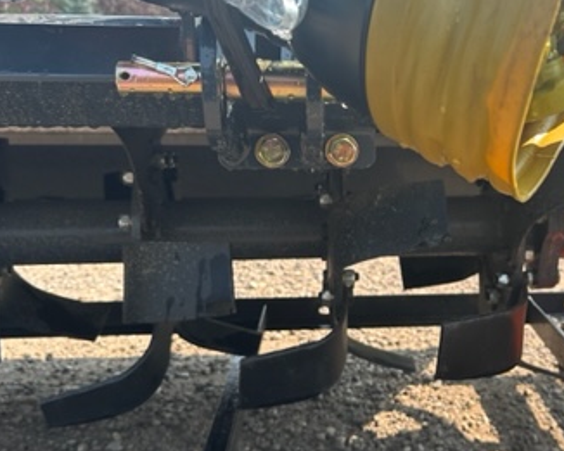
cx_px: 438
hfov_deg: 39.0
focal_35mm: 46
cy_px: 245
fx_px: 768
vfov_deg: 32.7
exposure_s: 1/1083
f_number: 1.78
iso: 80
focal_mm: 6.86
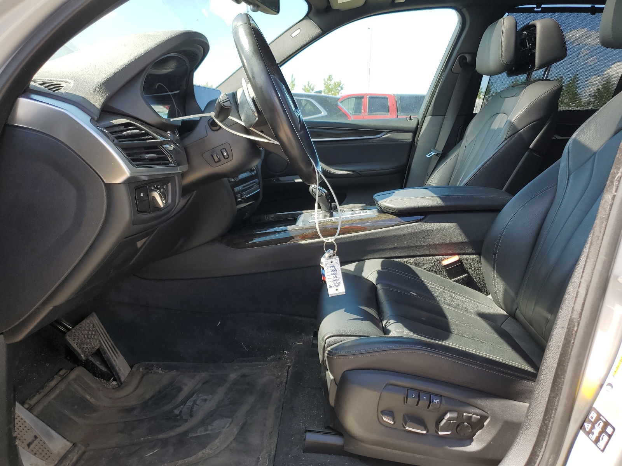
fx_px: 467
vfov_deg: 53.1
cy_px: 233
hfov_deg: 67.3
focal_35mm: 26
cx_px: 311
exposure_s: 1/455
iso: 50
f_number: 1.5
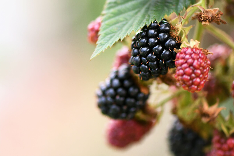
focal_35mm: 157
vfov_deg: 8.7
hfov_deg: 13.1
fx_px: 1020
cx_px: 117
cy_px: 78
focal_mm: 105
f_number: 3.2
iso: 400
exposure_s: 1/200
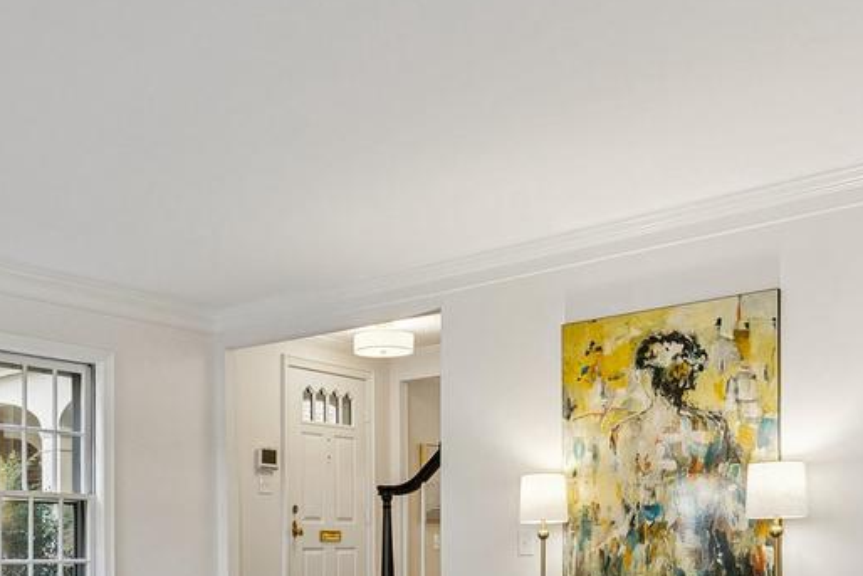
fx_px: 1007
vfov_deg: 30.2
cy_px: 545
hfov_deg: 44.1
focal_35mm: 42
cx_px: 171
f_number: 7.1
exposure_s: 1/25
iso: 640
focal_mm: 15
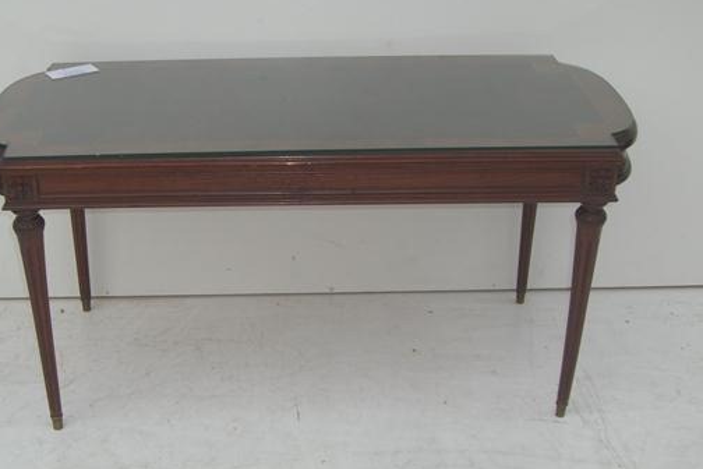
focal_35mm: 62
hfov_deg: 32.3
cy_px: 261
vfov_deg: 21.9
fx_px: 1211
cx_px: 289
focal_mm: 7.6
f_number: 3
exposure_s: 1/250
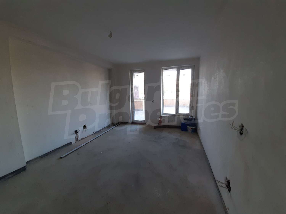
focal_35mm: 13
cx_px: 143
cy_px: 107
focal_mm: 1.42
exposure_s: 1/50
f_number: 2.2
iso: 125
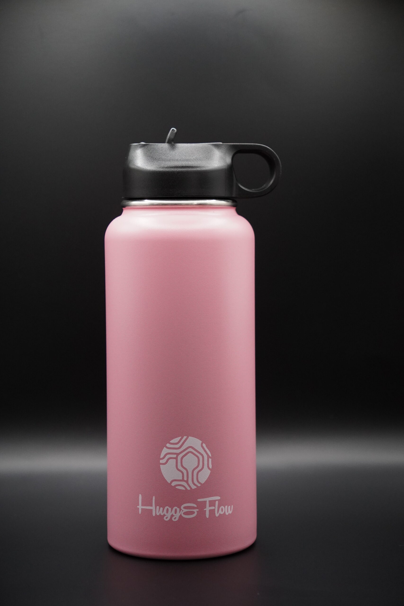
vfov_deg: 28.0
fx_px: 1217
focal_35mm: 72
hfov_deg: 18.9
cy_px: 303
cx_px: 202
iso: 1600
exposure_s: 1/160
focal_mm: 48.2
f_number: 4
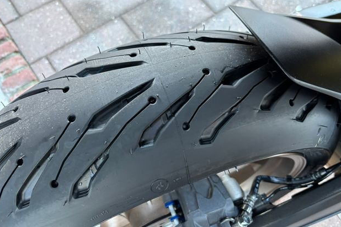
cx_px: 171
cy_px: 104
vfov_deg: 46.4
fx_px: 265
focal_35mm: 28
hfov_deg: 65.5
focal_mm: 5.96
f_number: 1.6
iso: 160
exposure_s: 1/60
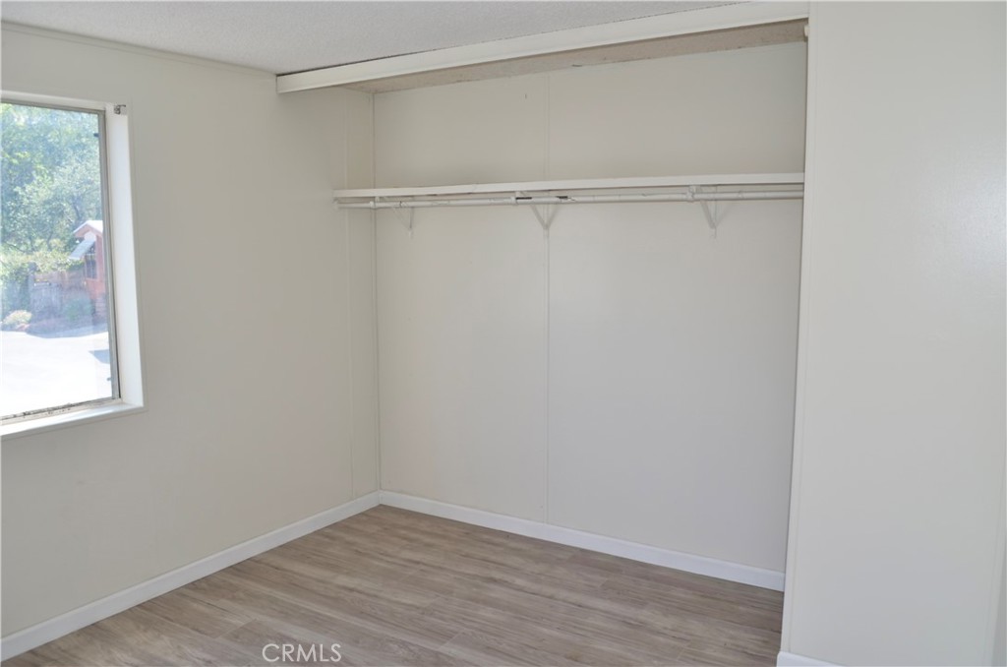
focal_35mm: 27
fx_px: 754
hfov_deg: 67.5
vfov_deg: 47.7
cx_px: 504
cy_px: 334
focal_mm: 18
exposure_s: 1/60
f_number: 6.3
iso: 200
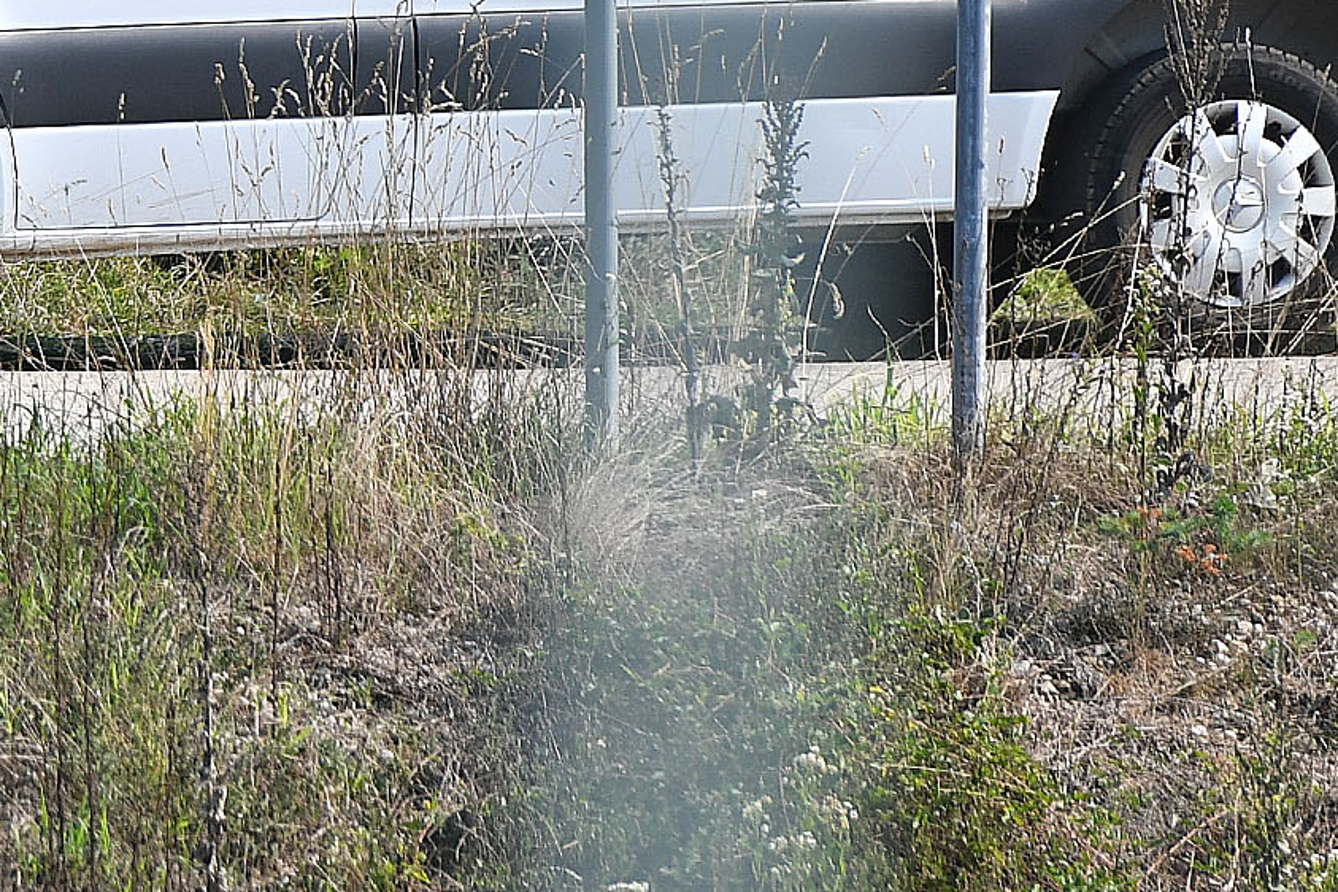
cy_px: 140
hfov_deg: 2.2
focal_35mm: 949
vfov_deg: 1.4
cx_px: -1379
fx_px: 35268
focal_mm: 200
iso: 125
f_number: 5
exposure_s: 1/1250
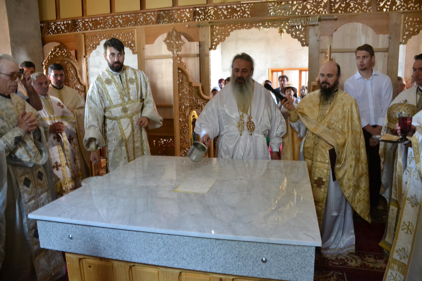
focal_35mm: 27
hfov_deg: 67.4
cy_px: 140
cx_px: 211
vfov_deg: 47.9
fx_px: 316
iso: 3200
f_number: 5
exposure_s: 1/20
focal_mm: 18
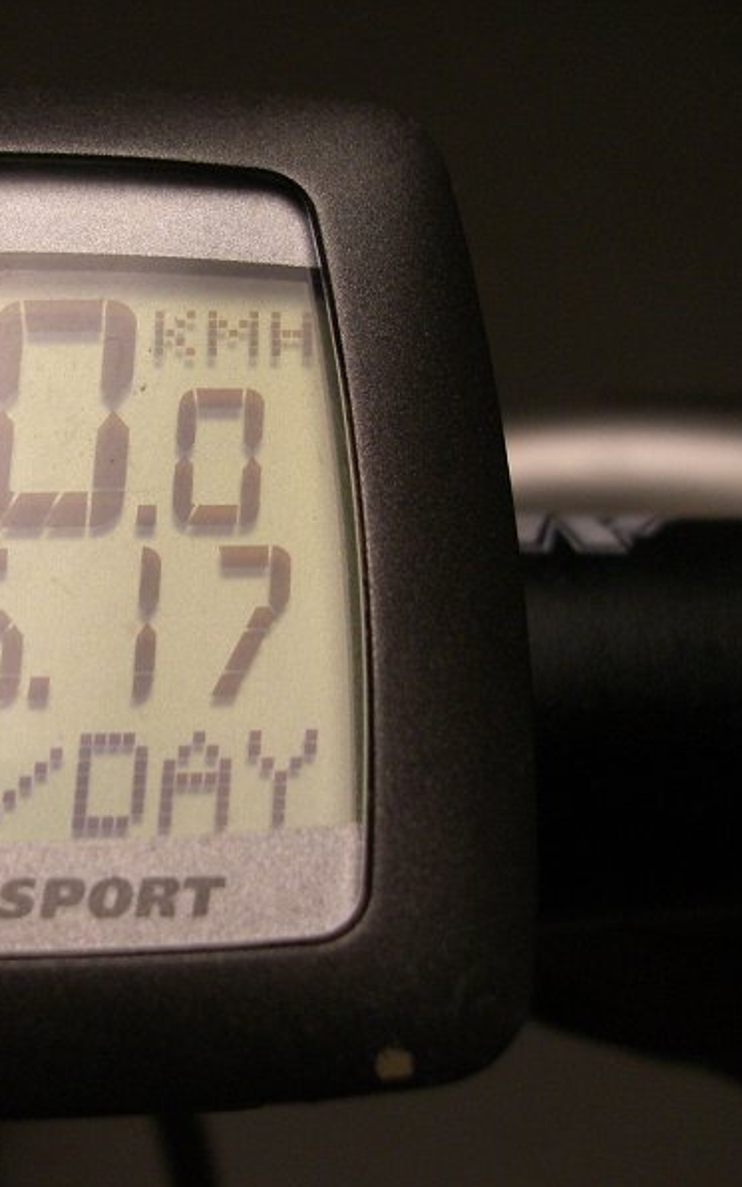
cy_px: 594
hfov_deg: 23.2
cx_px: 50
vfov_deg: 37.5
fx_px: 1748
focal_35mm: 54
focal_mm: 6.3
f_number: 3.1
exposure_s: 1/100
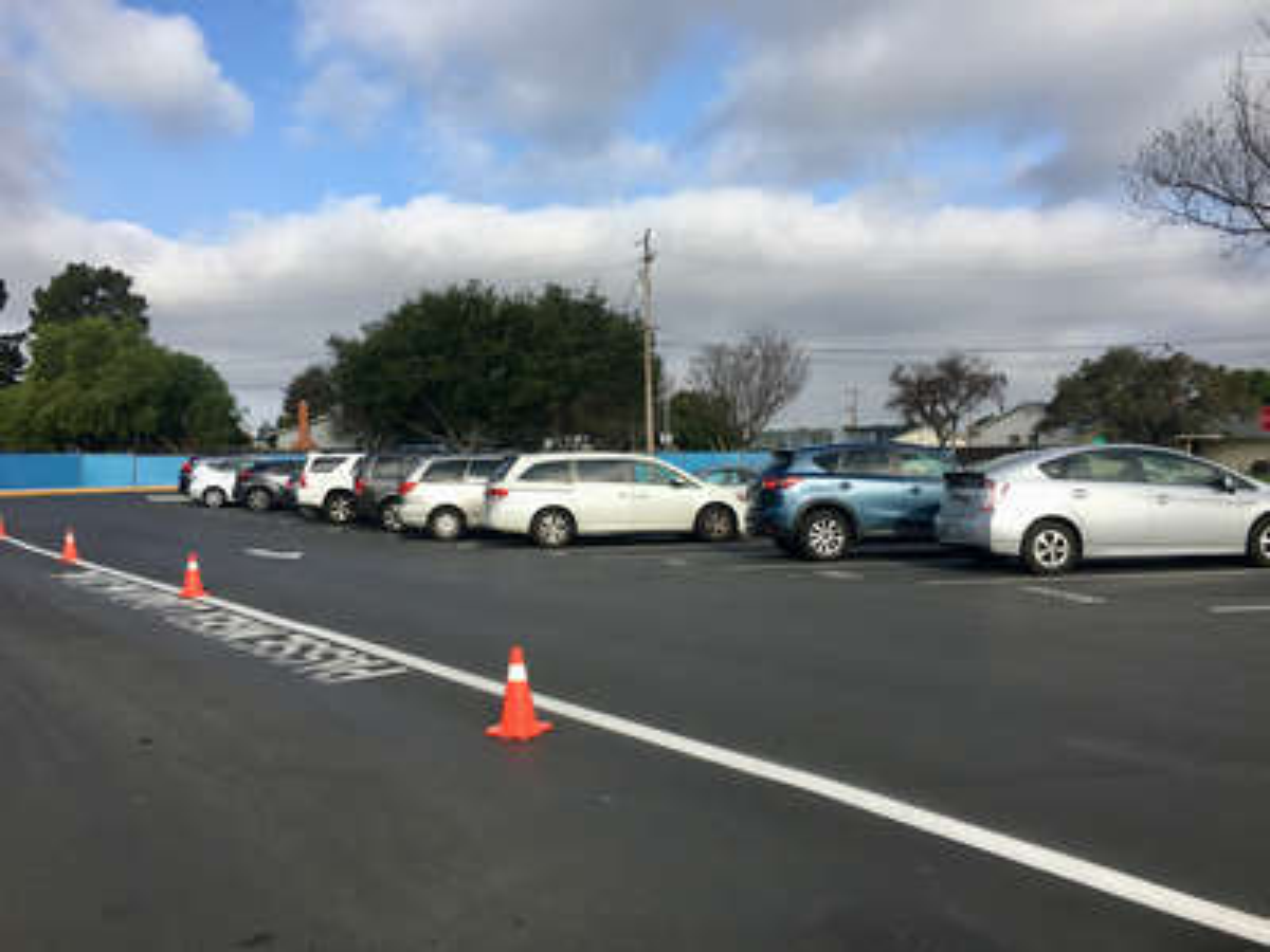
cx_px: 635
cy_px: 476
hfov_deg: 61.7
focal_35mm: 29
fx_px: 1064
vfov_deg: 48.2
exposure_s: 1/1326
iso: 25
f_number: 2.2
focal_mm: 4.15
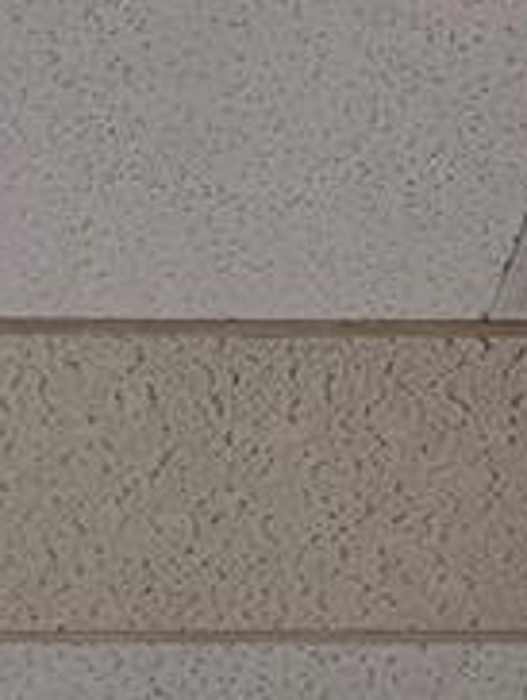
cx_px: 158
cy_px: 2092
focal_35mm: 158
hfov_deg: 9.4
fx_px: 3200
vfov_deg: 9.7
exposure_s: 1/235
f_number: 1.78
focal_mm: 6.76
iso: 125
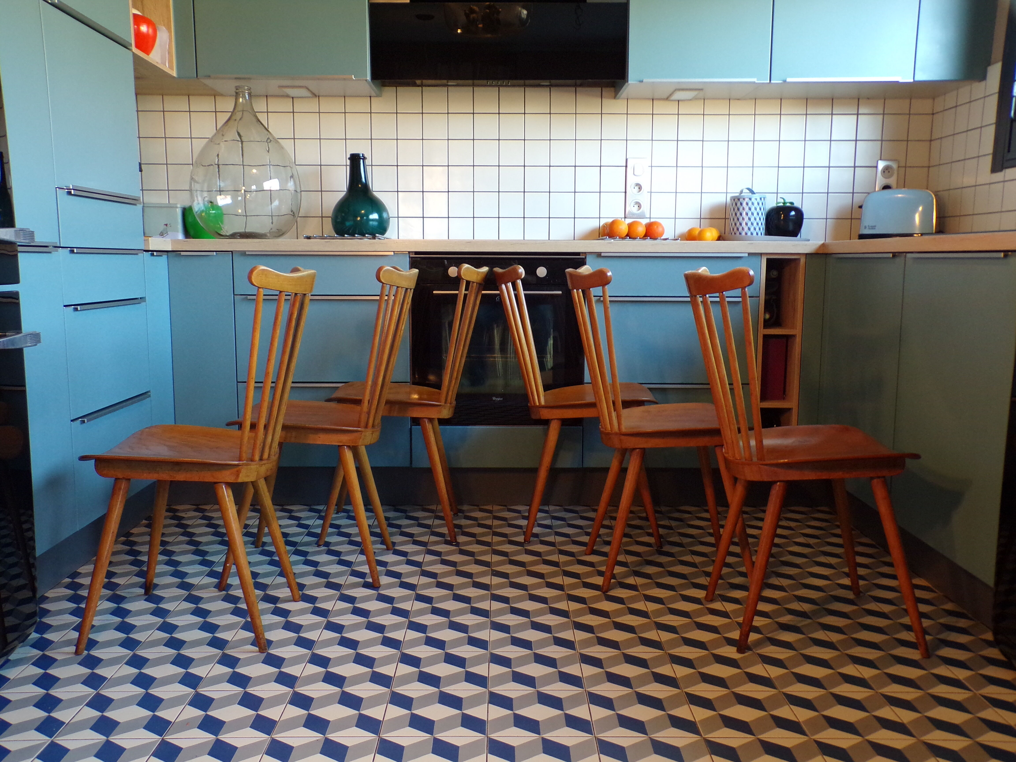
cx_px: 508
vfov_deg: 44.2
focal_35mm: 32
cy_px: 381
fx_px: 939
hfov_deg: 56.8
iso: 200
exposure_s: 1/25
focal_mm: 5.8
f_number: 3.2
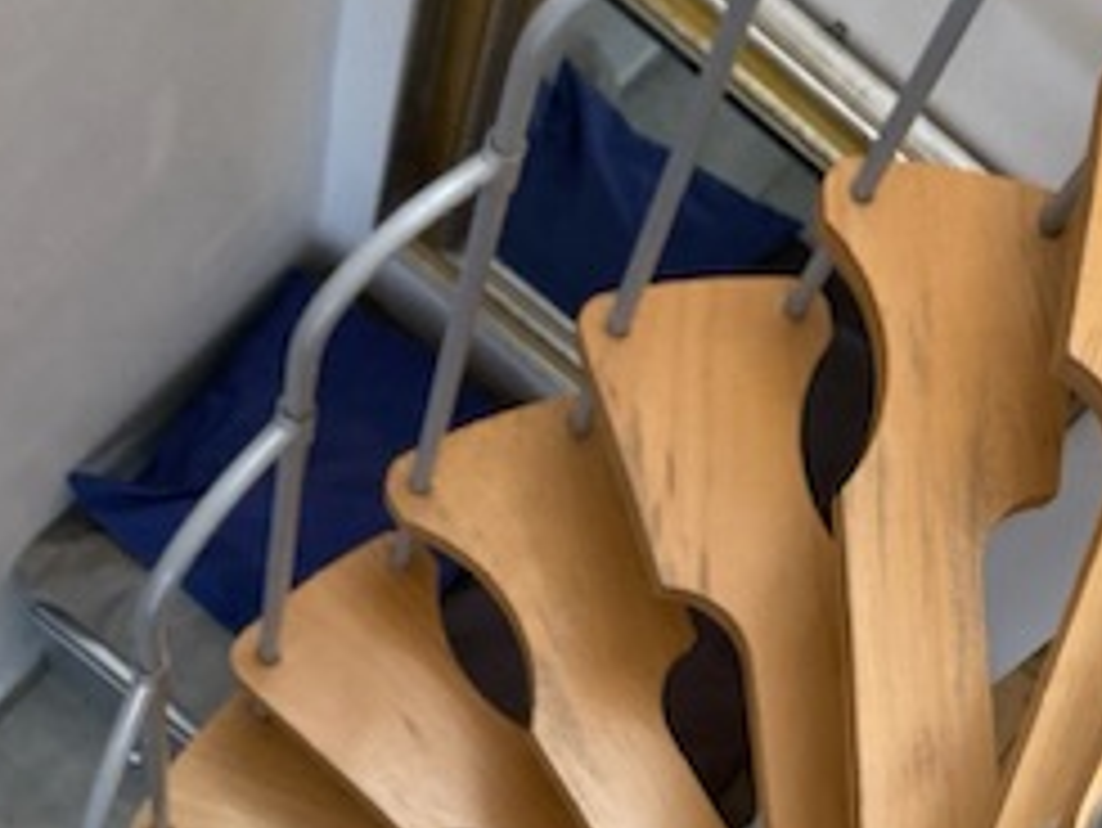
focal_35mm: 73
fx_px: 2325
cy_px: 554
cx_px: 1021
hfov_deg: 25.7
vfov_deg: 20.1
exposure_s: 1/60
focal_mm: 3.99
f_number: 1.8
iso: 200
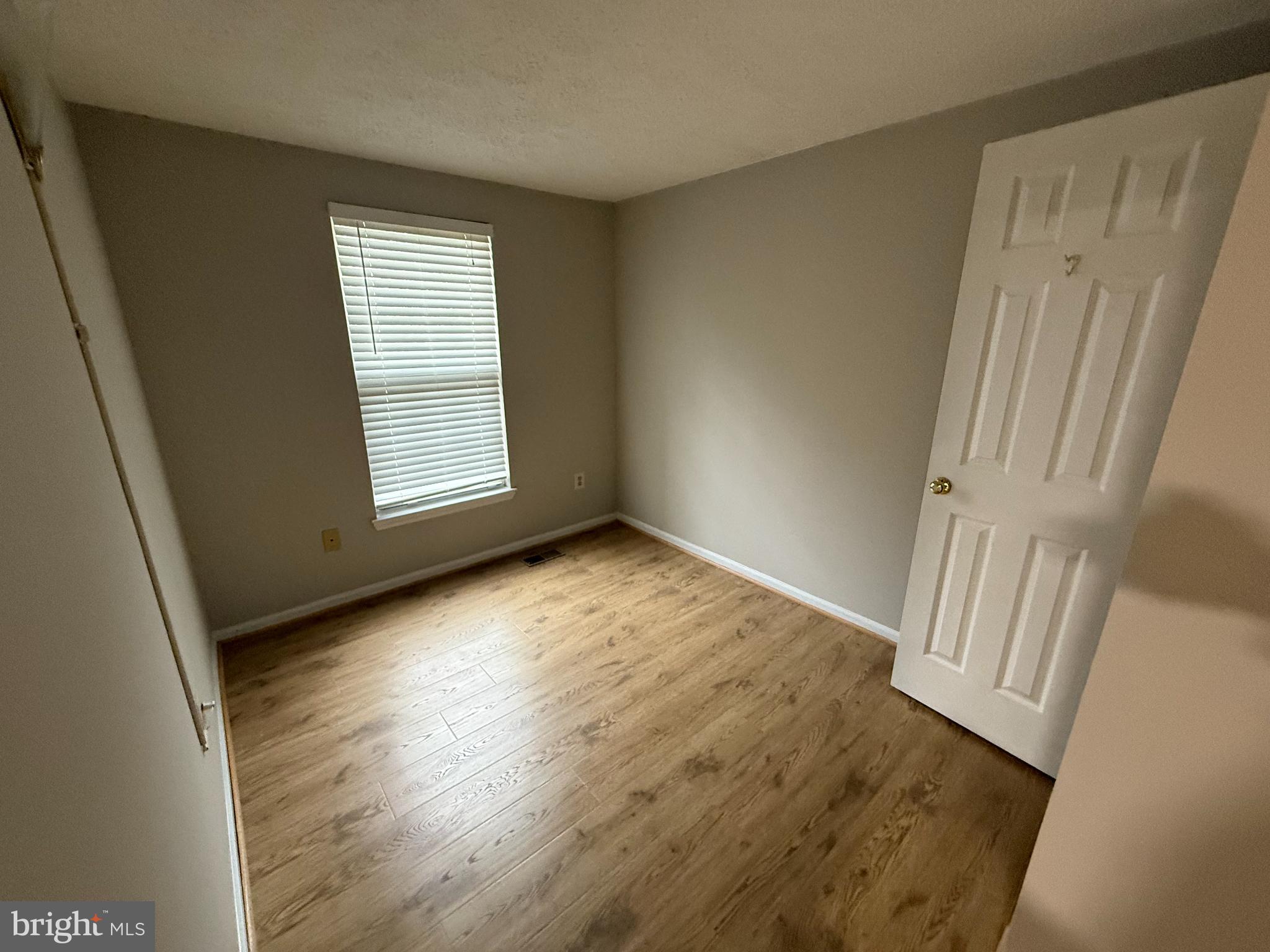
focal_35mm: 14
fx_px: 514
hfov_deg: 102.1
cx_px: 635
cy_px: 476
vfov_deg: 85.7
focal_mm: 2.22
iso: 500
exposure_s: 1/60
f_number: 2.2
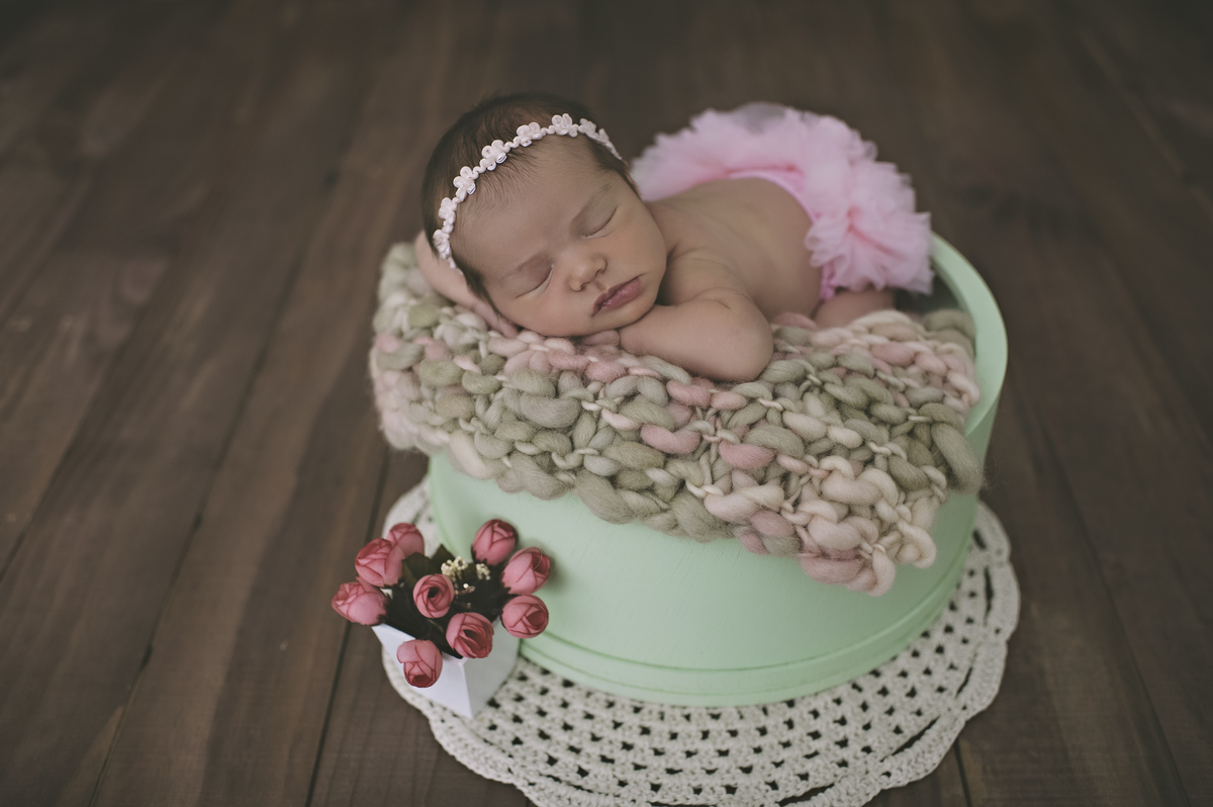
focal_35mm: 35
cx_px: 606
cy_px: 404
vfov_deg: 37.8
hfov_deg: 54.5
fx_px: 1178
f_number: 2.5
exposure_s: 1/250
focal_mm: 35
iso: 200
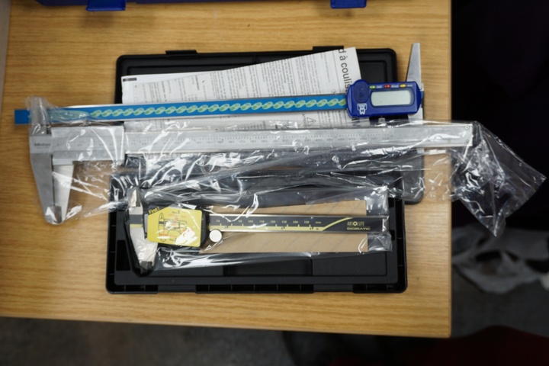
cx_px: 274
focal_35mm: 34
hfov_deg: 55.1
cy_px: 183
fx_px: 526
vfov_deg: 38.4
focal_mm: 23
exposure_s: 1/60
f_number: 4
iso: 250
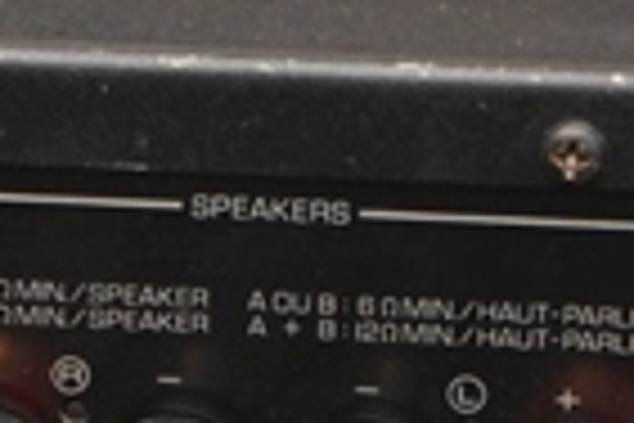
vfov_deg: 1.9
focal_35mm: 727
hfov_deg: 2.8
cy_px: 536
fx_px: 12802
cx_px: -562
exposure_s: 1/60
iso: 800
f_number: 5.3
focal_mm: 100
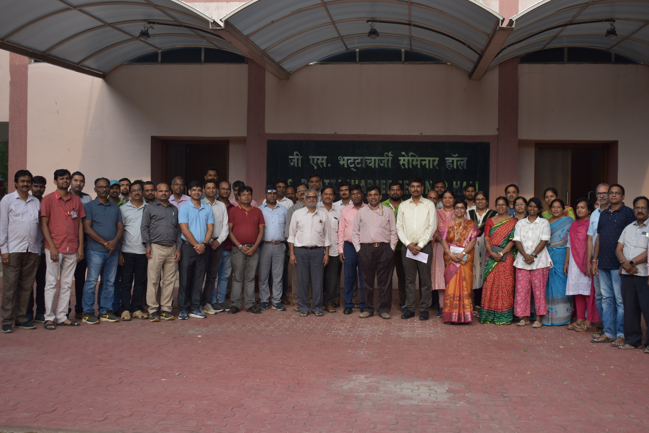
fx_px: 866
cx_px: 324
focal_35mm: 48
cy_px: 216
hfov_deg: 41.1
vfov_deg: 28.1
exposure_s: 1/200
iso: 200
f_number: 4.5
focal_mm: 32
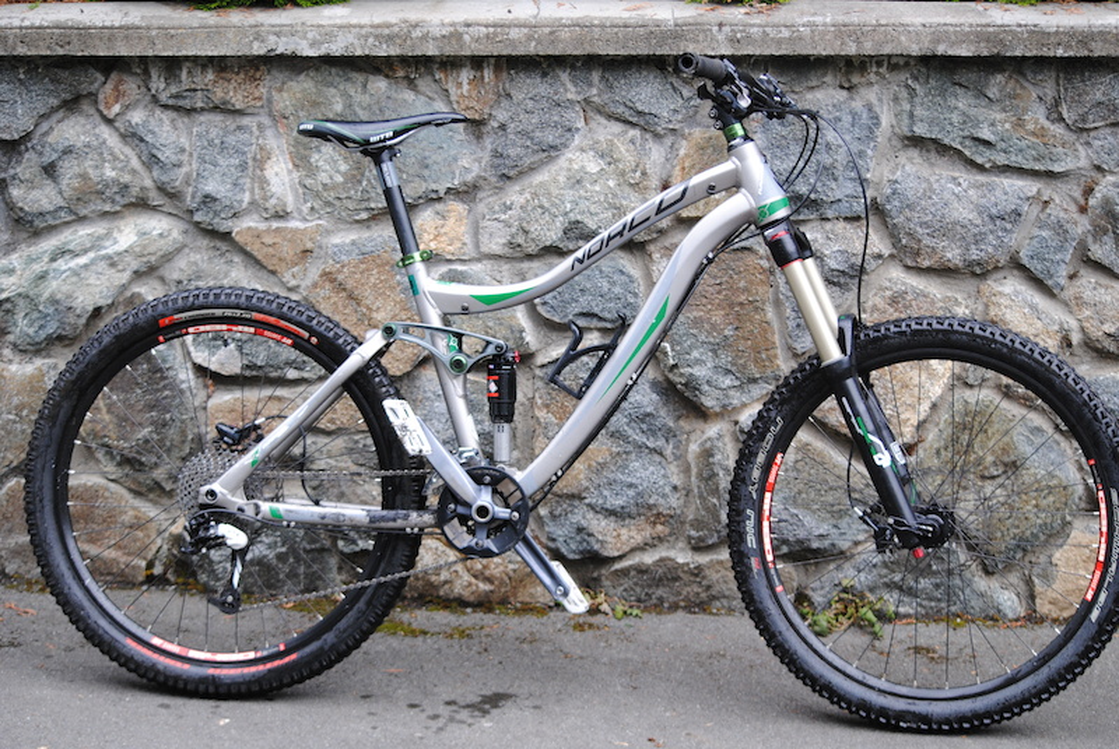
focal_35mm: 82
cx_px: 560
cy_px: 374
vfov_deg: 16.6
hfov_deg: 24.6
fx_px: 2568
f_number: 4.5
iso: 360
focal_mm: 55
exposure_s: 1/125
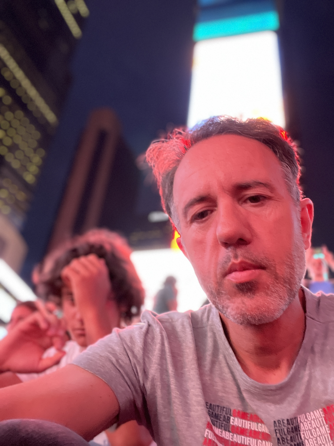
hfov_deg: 46.8
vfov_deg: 60.0
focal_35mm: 30
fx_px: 386
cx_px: 167
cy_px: 223
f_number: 2.2
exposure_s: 1/40
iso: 320
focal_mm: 2.71
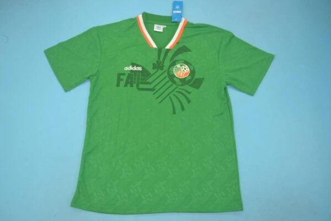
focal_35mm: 30
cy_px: 110
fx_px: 276
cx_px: 166
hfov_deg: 61.9
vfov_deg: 43.6
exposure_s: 1/125
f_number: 3.8
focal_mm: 20
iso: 200
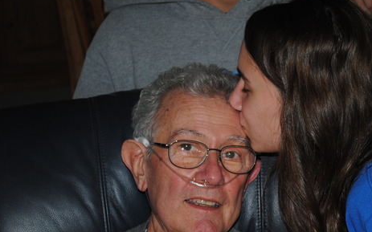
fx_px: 1115
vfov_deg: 11.9
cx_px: 255
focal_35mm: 110
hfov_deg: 18.9
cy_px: 161
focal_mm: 52
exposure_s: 1/60
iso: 200
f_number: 5.6
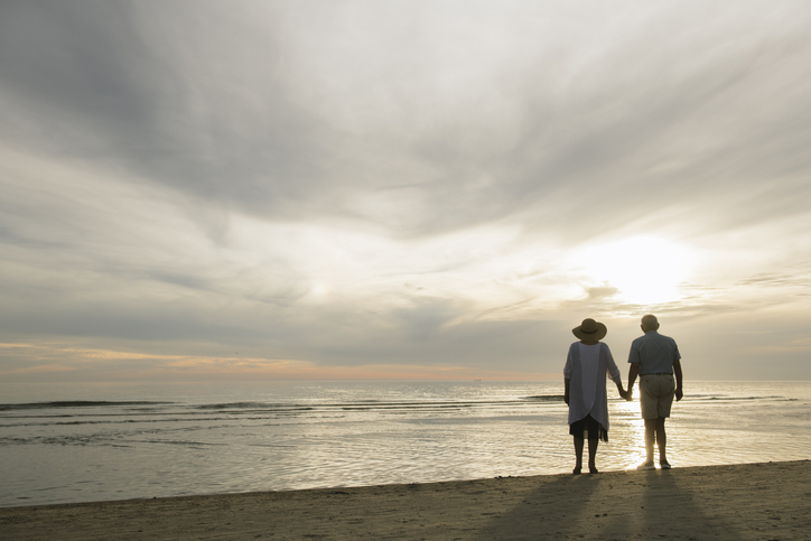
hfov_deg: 55.8
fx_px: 766
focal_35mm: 34
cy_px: 270
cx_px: 406
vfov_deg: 38.9
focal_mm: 34
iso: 100
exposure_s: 1/640
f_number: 5
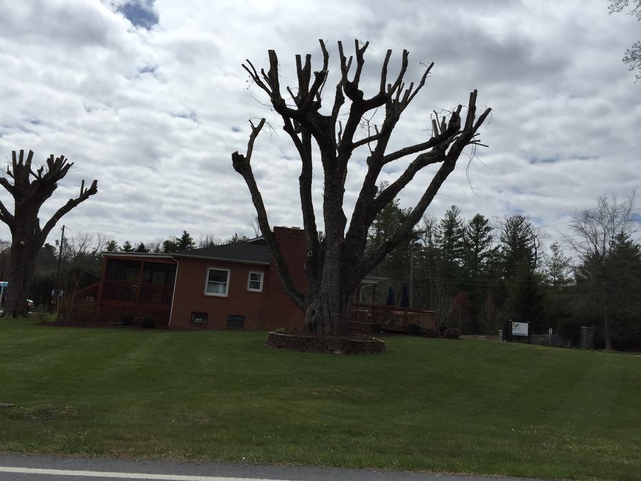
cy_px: 240
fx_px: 537
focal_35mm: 29
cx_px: 320
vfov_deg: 48.2
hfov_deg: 61.7
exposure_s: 1/4950
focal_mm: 4.15
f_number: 2.2
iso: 32
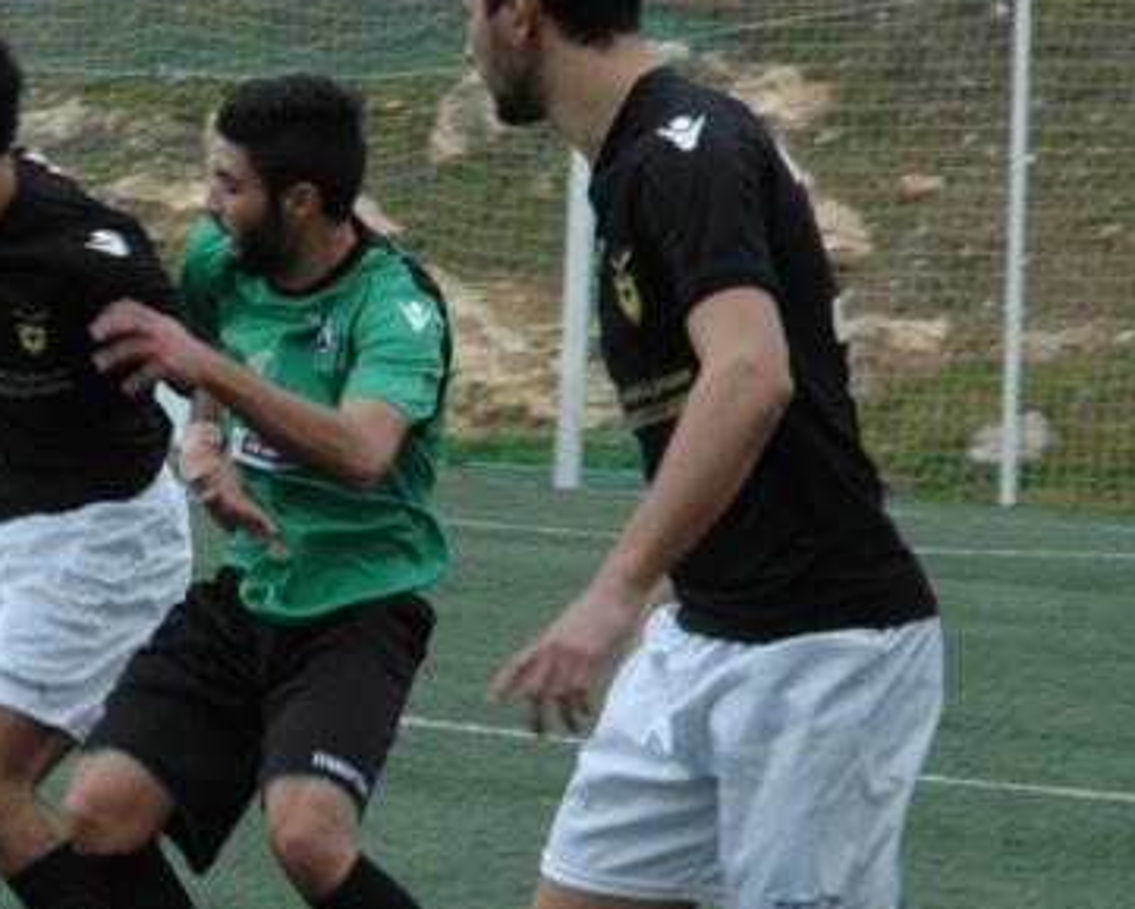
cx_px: -116
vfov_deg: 5.5
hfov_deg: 6.9
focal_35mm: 279
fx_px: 9375
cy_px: 668
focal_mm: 70
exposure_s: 1/160
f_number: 6.3
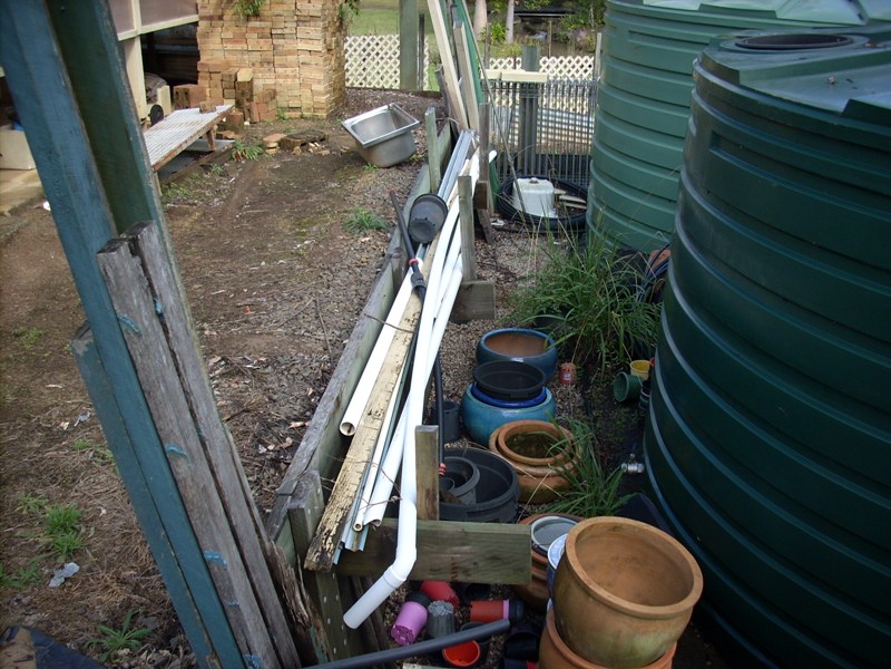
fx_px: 952
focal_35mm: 37
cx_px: 446
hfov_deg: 50.1
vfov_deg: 38.7
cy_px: 334
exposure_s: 1/239
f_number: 2.8
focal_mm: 6.2
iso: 64
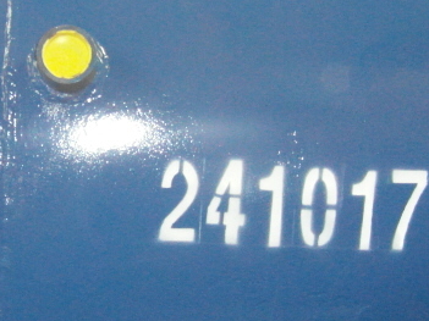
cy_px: 140
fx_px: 867
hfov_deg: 27.7
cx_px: 166
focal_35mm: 70
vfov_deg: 21.0
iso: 640
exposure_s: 1/30
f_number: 3.2
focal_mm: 4
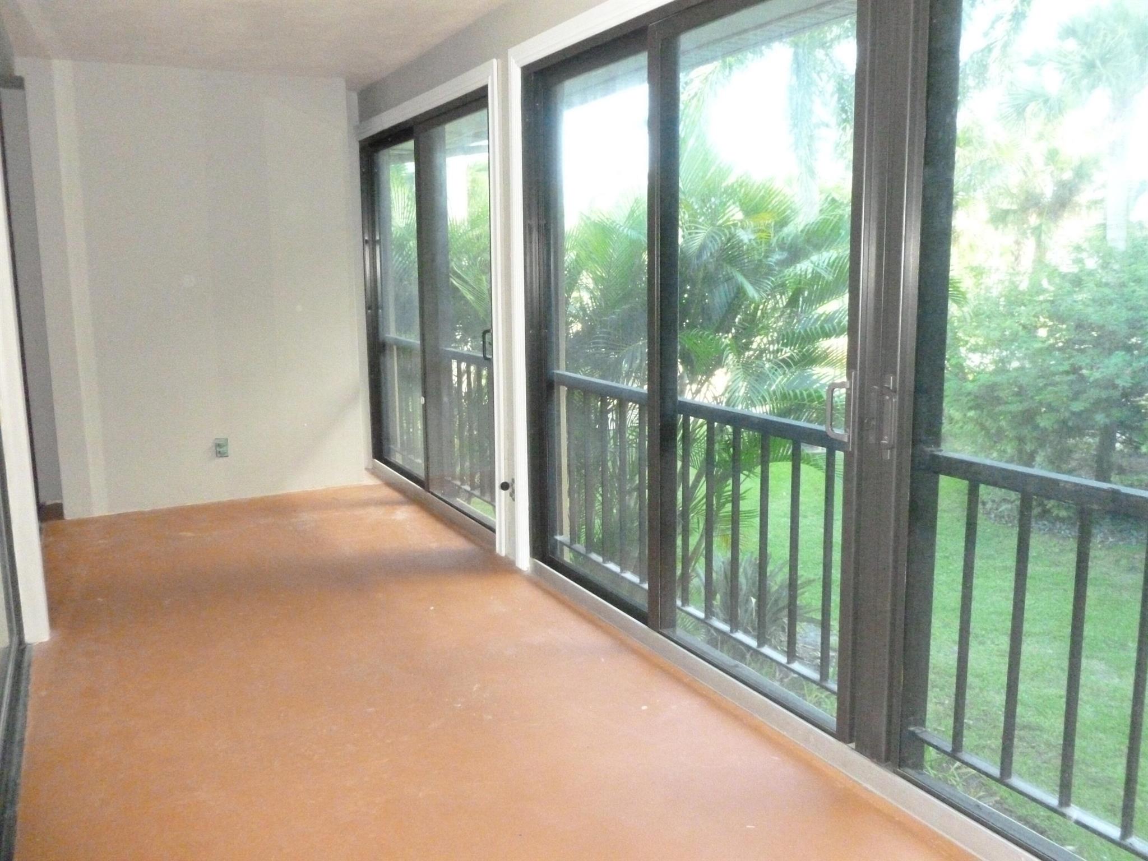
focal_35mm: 28
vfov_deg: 49.7
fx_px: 929
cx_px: 574
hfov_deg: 63.4
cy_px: 430
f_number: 3.3
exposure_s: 1/60
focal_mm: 5
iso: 1250
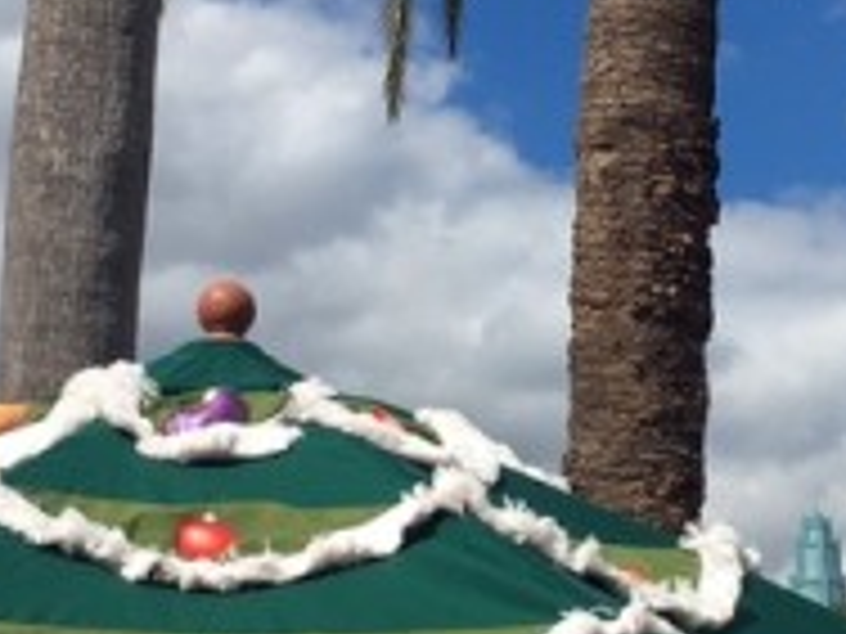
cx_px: 652
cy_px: 434
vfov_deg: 13.7
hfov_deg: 18.1
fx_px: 2639
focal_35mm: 108
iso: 25
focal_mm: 4.15
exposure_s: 1/2331
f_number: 2.2
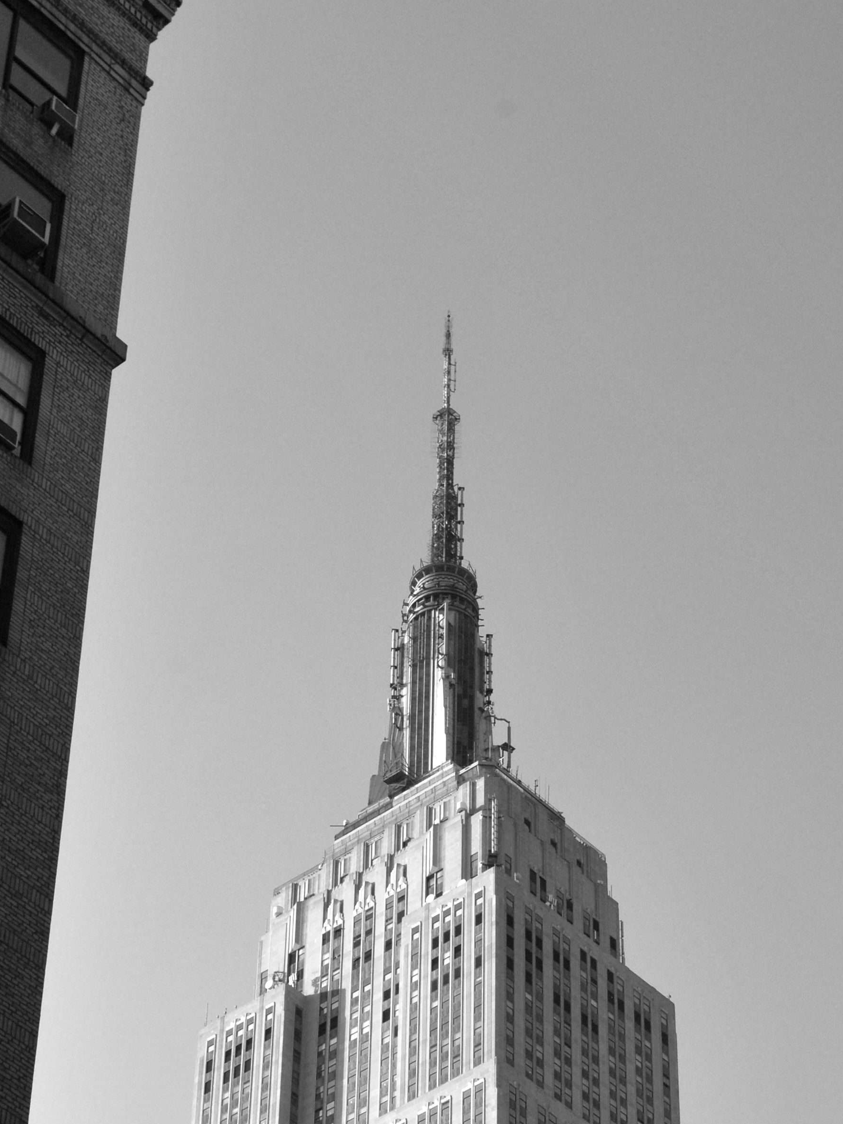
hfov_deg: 13.6
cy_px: 833
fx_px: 3539
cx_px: 437
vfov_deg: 17.9
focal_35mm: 109
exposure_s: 1/500
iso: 400
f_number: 11
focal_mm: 46
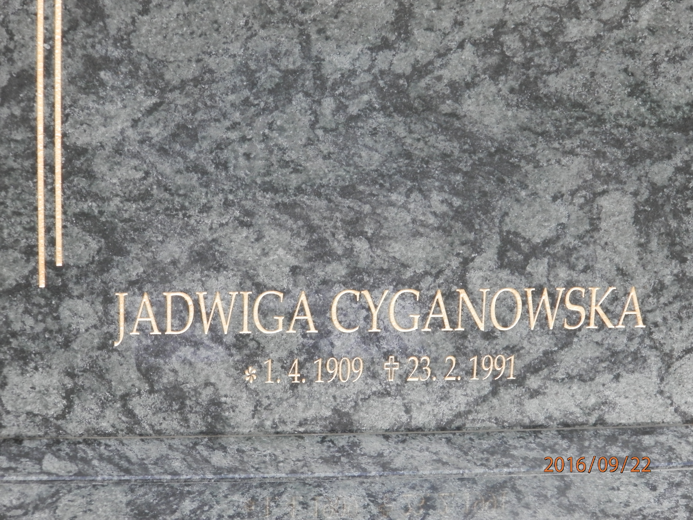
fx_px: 2643
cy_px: 260
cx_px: 346
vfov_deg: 11.2
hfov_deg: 14.9
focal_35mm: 132
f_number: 4.7
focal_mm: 23.6
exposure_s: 1/30
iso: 200
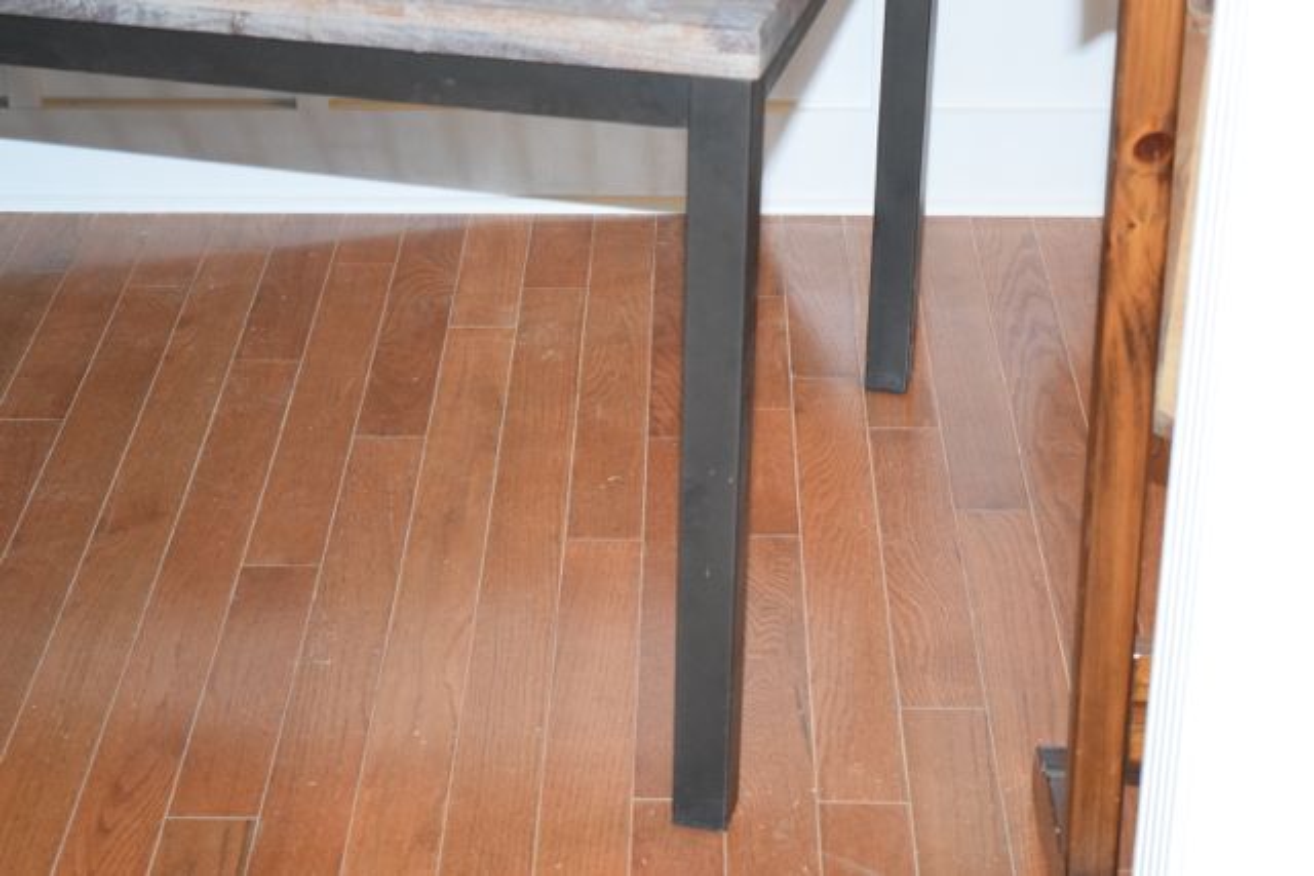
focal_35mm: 75
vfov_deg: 18.2
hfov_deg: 27.0
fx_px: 2738
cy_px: 438
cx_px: 657
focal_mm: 50
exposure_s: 1/60
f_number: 5.6
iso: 3200
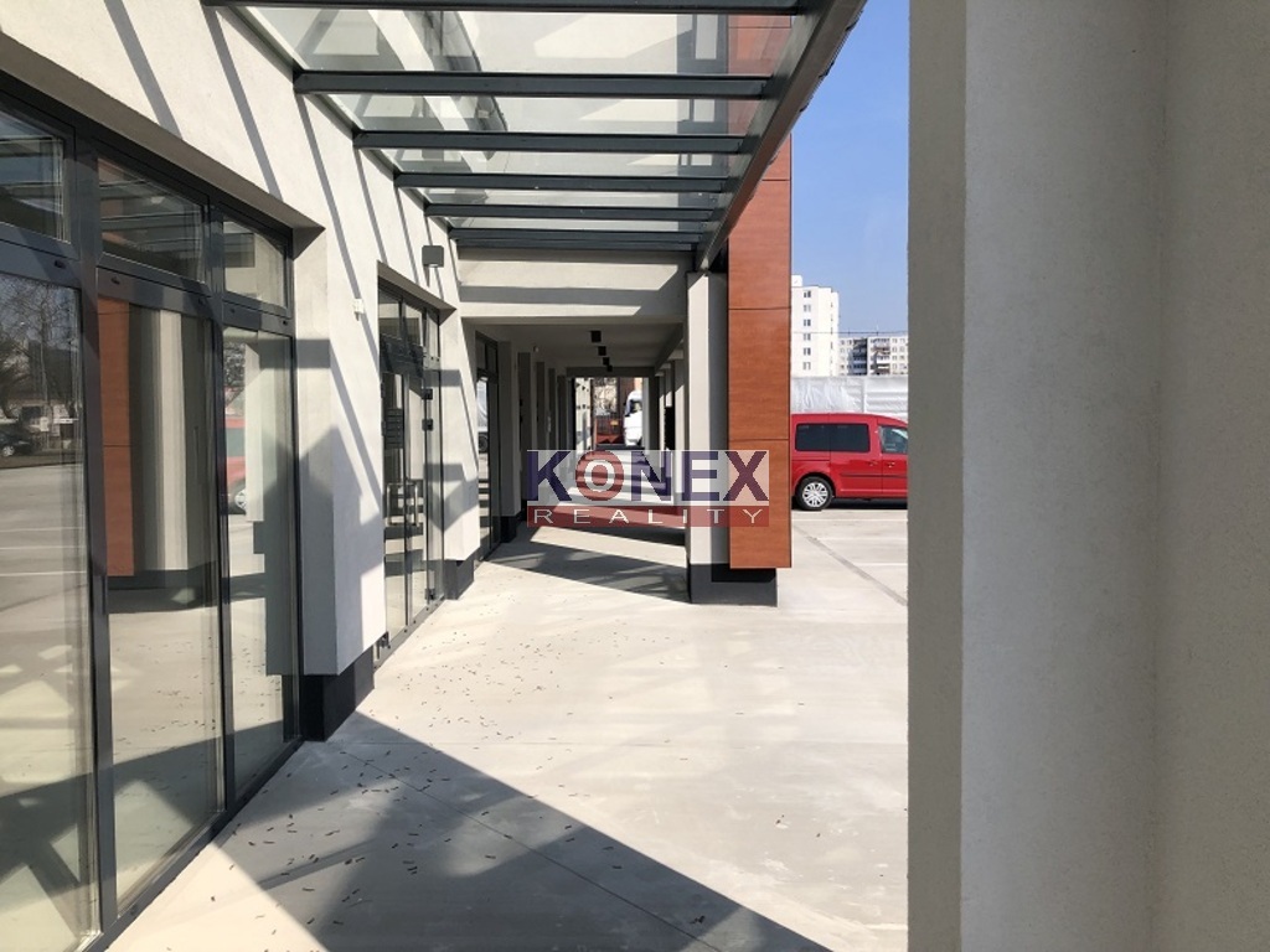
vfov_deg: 49.7
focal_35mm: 28
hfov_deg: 63.4
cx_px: 635
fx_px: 1027
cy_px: 476
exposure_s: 1/2288
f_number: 1.8
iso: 25
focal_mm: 4
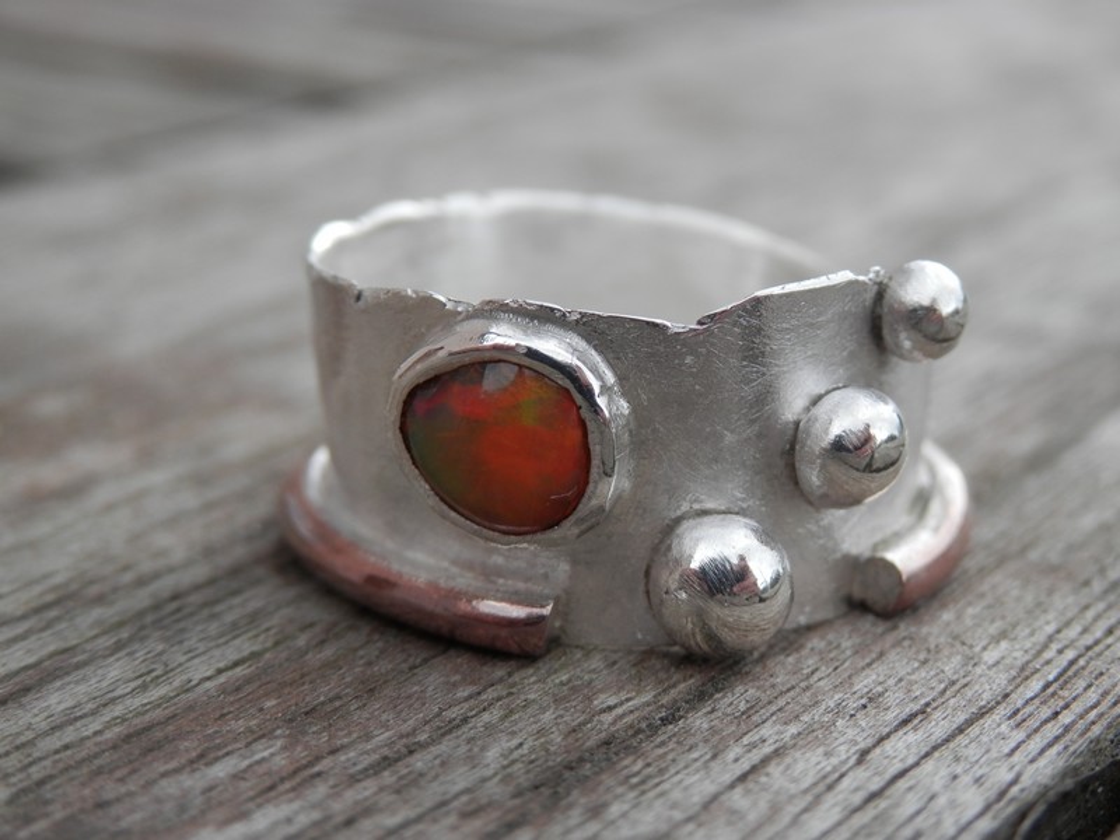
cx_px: 560
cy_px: 420
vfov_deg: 22.3
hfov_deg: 29.4
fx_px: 2135
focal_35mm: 66
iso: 80
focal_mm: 11.9
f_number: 4.4
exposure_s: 1/125
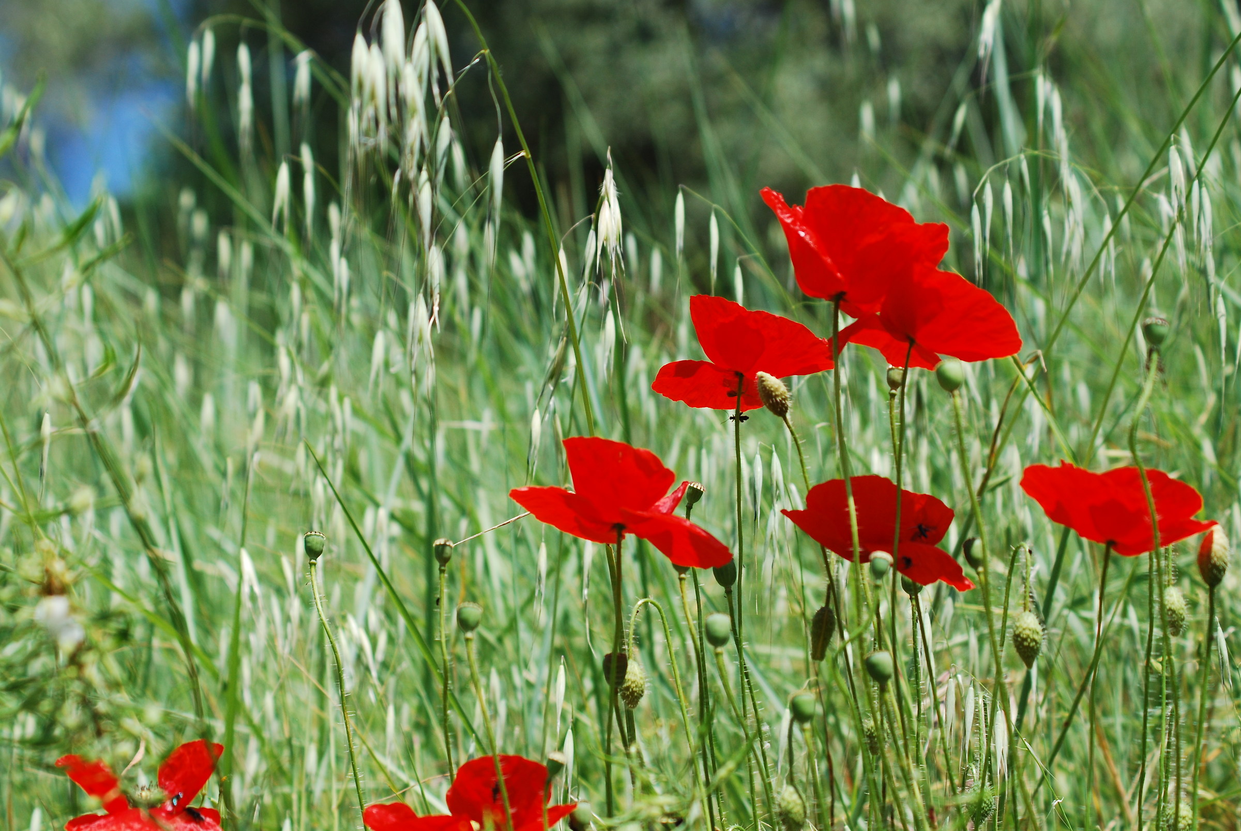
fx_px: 3882
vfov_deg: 12.2
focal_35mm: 112
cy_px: 416
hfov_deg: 18.2
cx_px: 620
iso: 200
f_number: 6.3
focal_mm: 75
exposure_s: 1/640
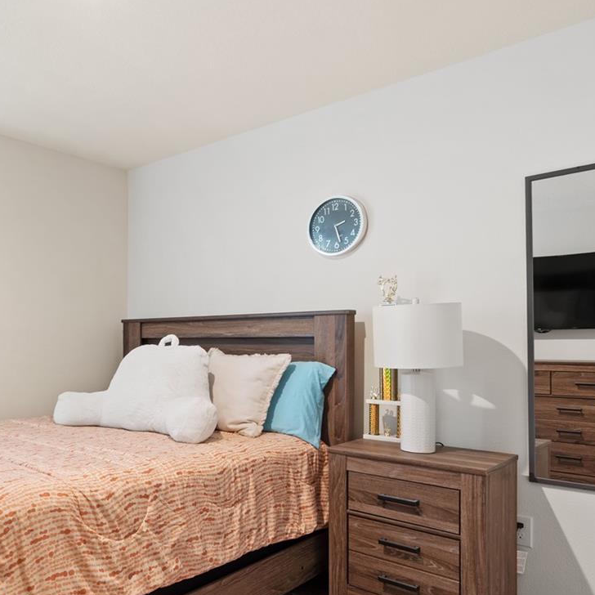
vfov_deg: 56.7
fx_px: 545
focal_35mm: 28
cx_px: 110
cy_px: 367
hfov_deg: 53.1
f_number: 8
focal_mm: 10
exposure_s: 1.6
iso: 100
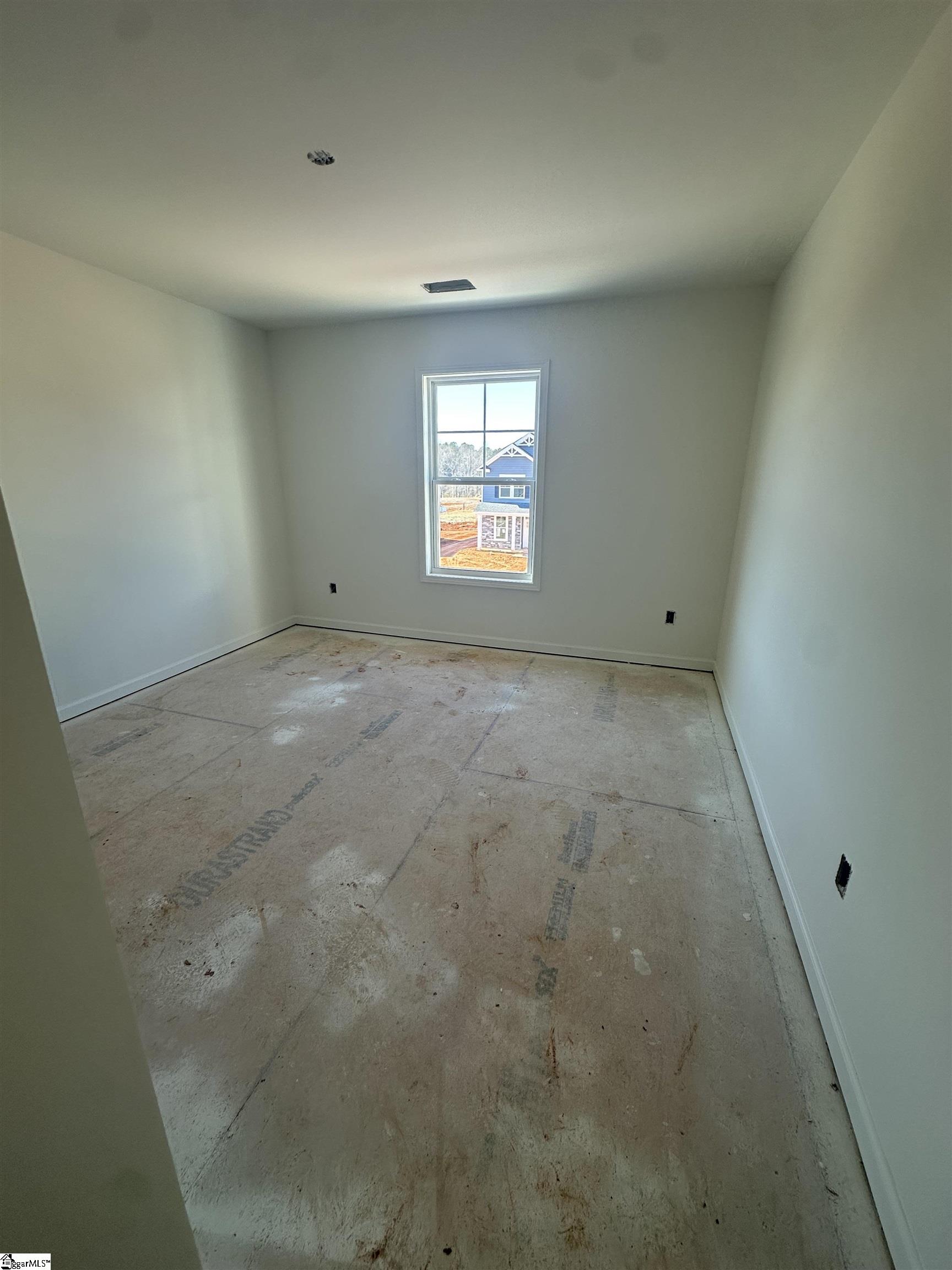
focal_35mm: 14
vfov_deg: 102.1
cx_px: 476
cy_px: 635
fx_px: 513
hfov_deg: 85.7
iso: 50
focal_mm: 2.22
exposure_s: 1/99
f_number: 2.2
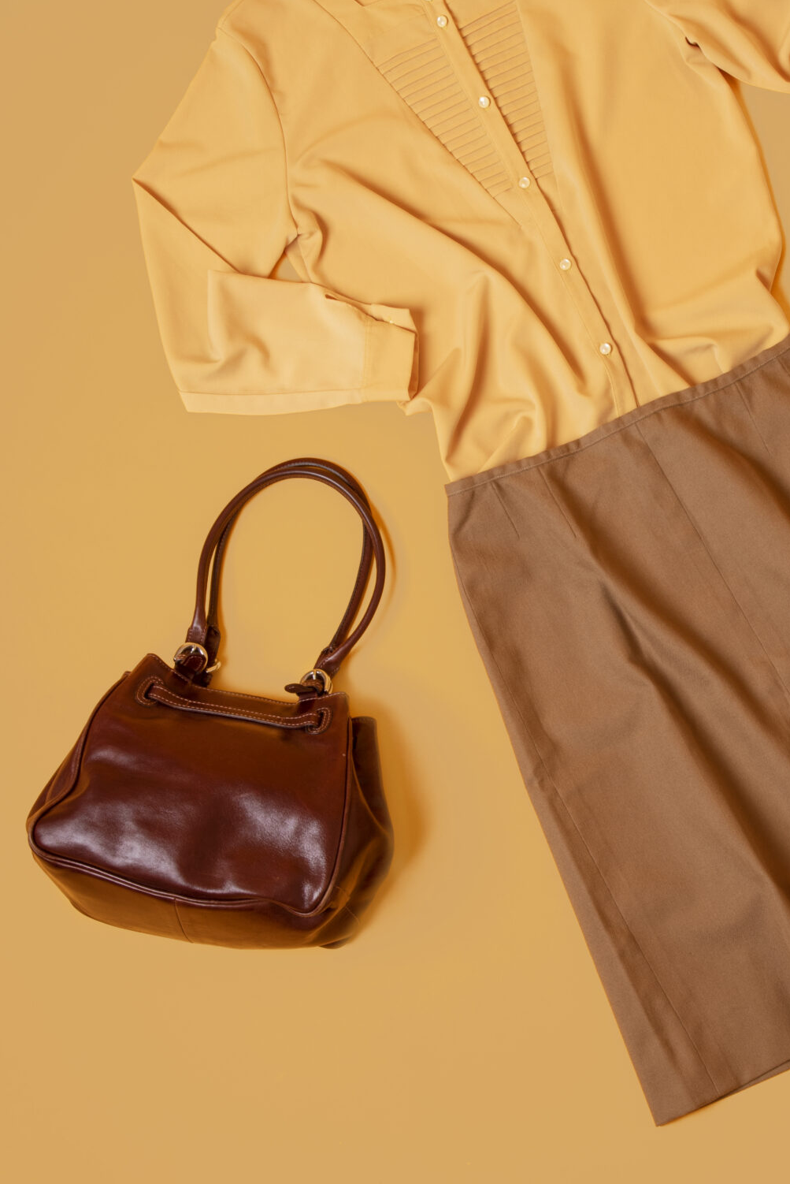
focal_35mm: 75
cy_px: 490
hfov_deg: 18.0
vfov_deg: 26.9
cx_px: 653
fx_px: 2466
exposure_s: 1/125
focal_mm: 44
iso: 200
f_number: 13
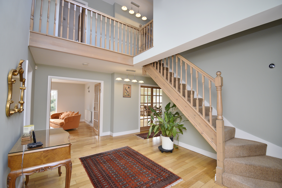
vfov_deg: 77.3
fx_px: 117
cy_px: 94
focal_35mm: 15
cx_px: 141
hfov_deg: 100.4
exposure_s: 1/60
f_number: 4.5
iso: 450
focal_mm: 10
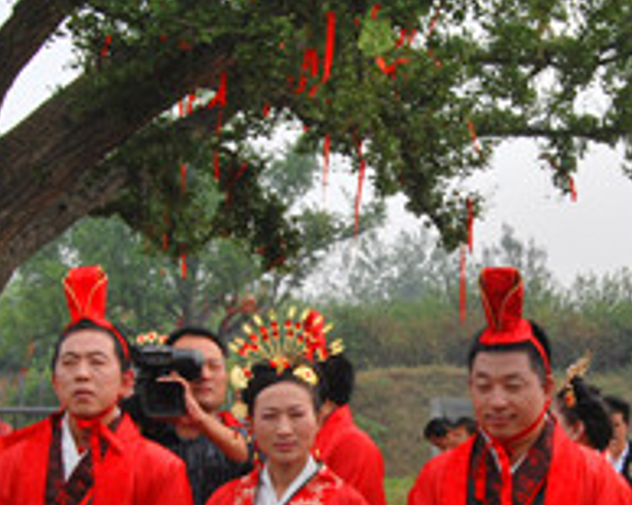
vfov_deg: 17.3
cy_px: 420
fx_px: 1645
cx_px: 404
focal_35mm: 88
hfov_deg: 21.7
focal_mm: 22
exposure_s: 1/125
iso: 200
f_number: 13
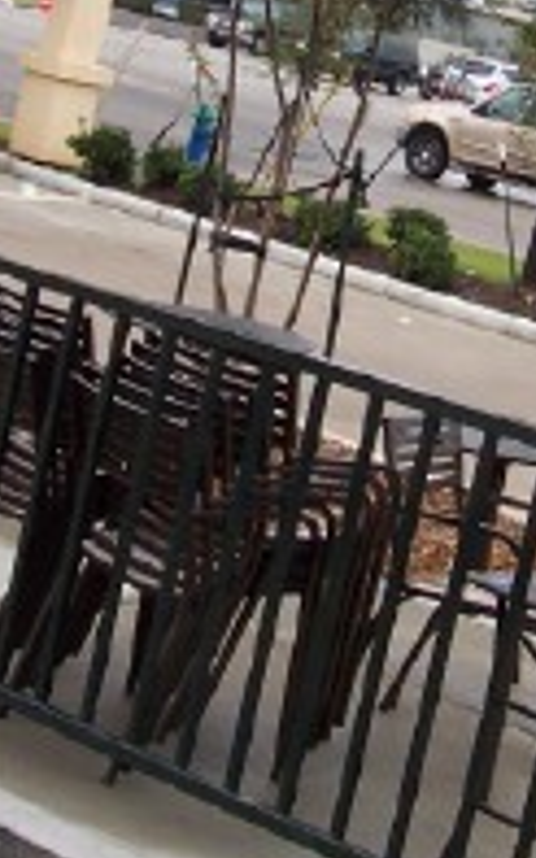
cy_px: 187
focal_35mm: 101
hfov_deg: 12.9
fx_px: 2362
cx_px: 373
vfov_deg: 20.4
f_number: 2.8
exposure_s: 1/500
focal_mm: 5.6
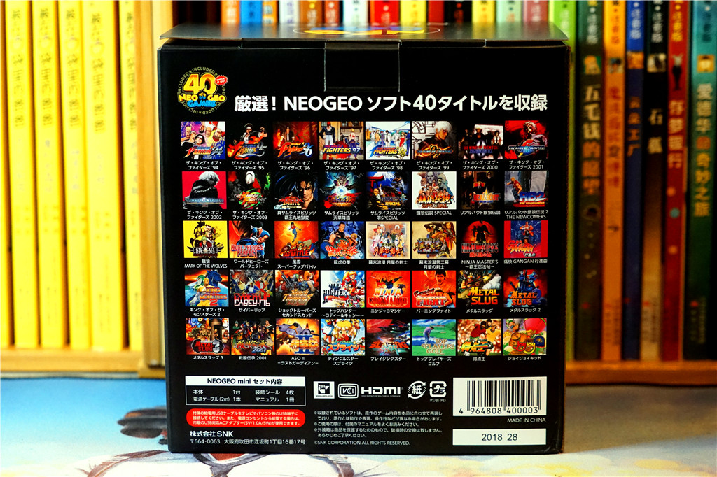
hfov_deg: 22.6
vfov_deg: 15.2
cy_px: 238
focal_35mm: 90
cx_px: 358
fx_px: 1792
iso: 6400
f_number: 5.6
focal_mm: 90
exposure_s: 1/100
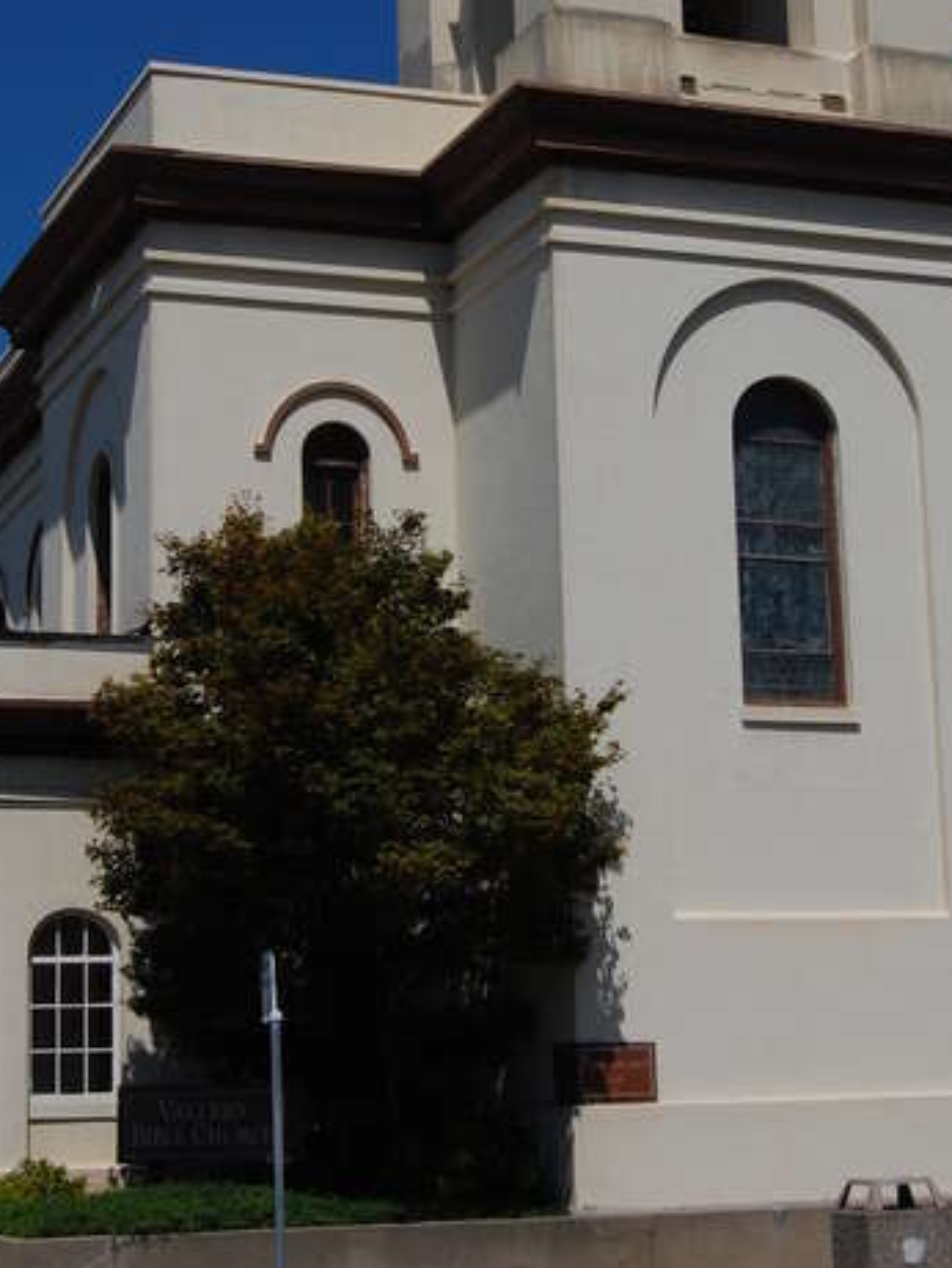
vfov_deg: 25.9
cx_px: 493
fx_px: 2749
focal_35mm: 75
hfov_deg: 19.6
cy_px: 506
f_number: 16
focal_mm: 30
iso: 200
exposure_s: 1/320
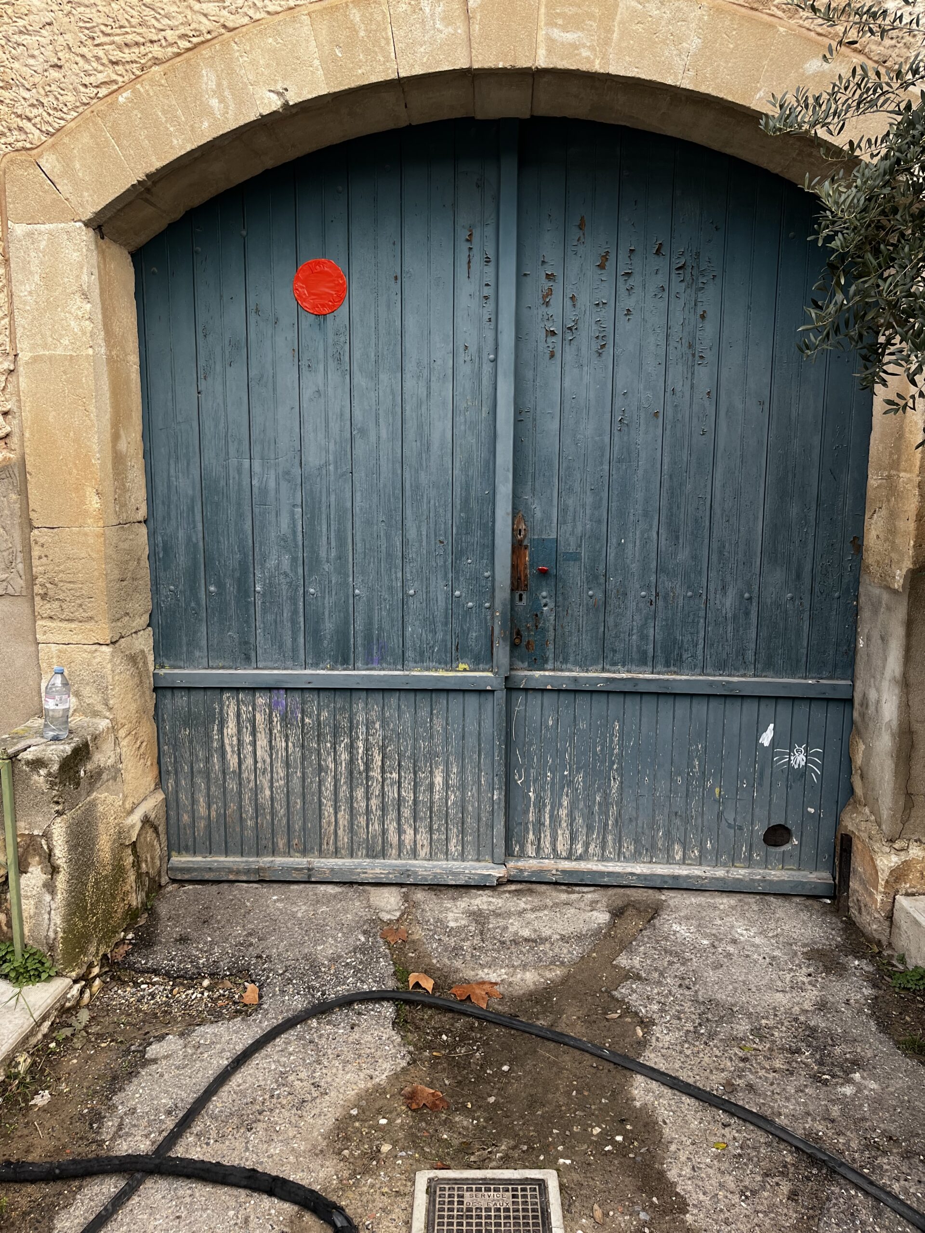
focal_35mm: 26
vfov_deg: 67.3
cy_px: 616
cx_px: 462
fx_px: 926
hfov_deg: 53.1
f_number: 1.6
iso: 40
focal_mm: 5.1
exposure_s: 1/122
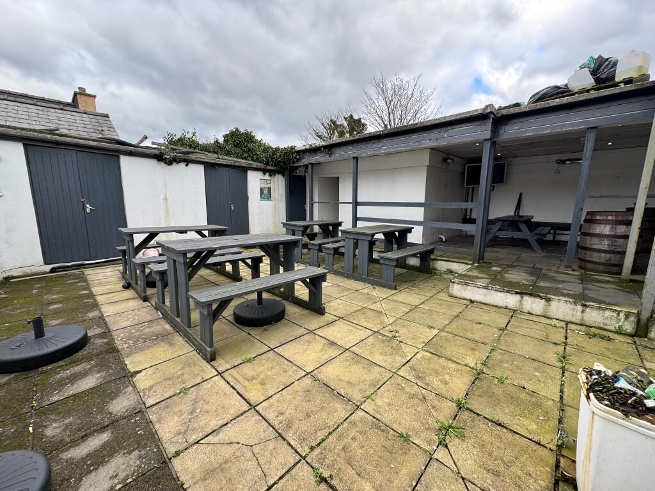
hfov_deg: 102.1
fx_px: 265
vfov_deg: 85.7
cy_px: 246
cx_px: 328
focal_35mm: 14
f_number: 2.2
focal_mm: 2.22
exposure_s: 1/127
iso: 40
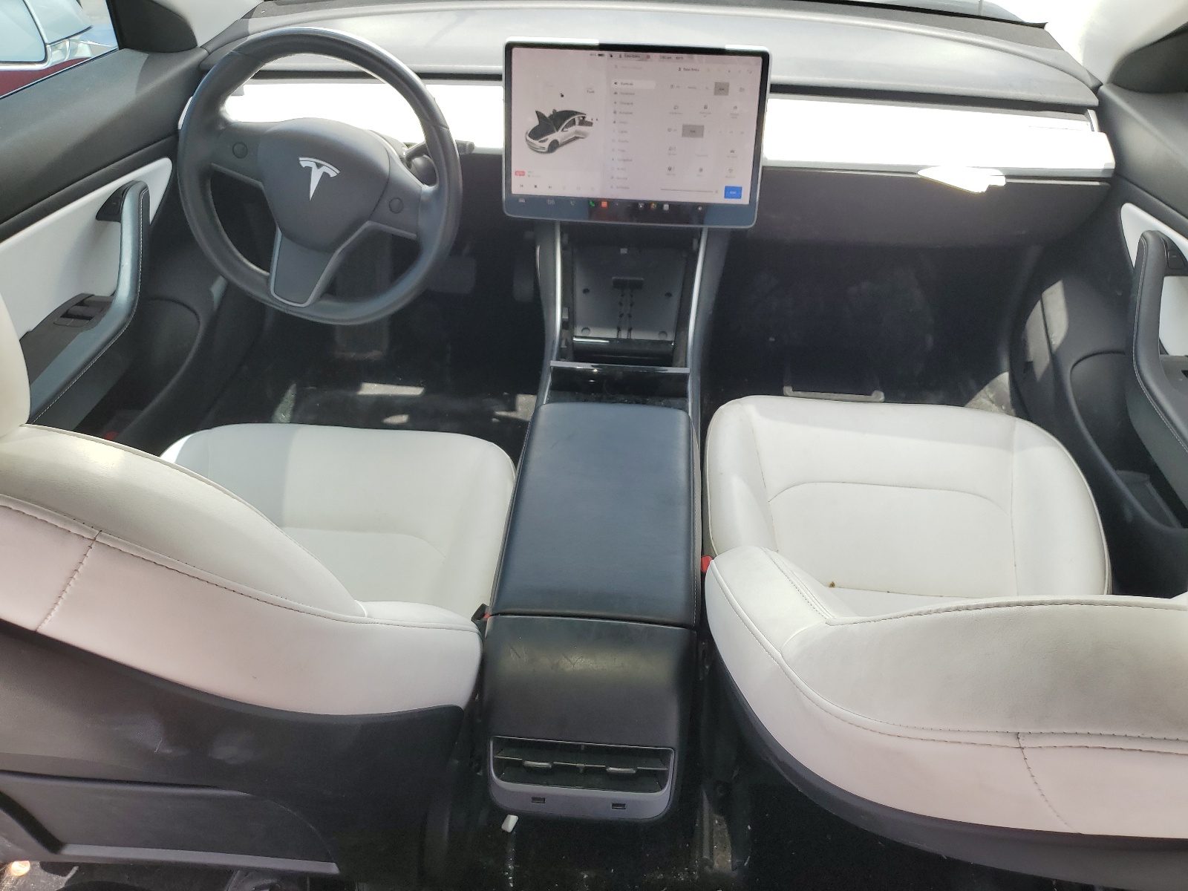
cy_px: 446
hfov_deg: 67.3
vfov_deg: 53.1
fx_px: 892
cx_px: 594
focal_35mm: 26
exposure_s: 1/526
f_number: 1.5
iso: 50
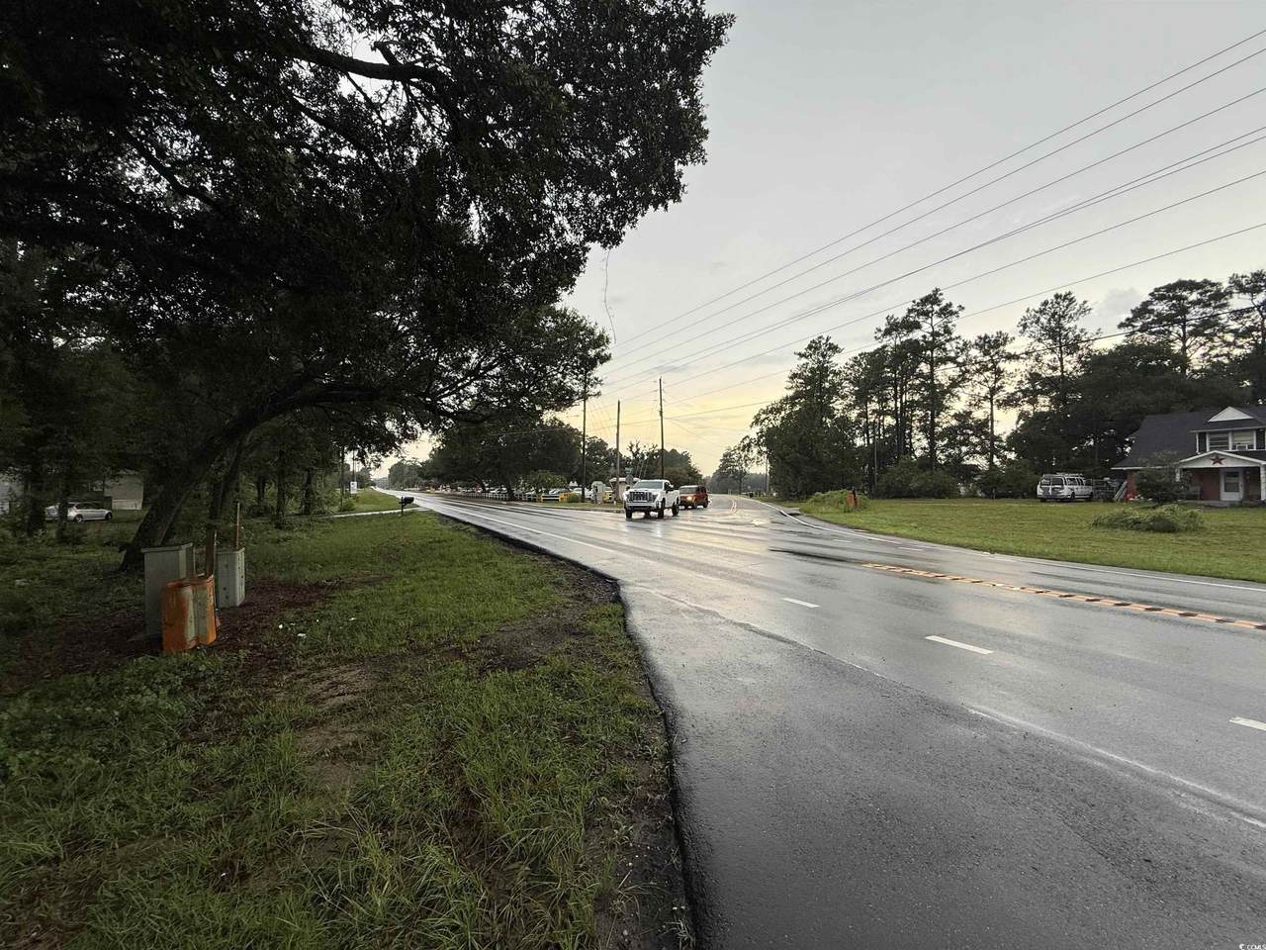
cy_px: 475
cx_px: 633
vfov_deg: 85.7
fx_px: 512
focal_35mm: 14
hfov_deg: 102.1
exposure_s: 1/217
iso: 50
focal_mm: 2.22
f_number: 2.2
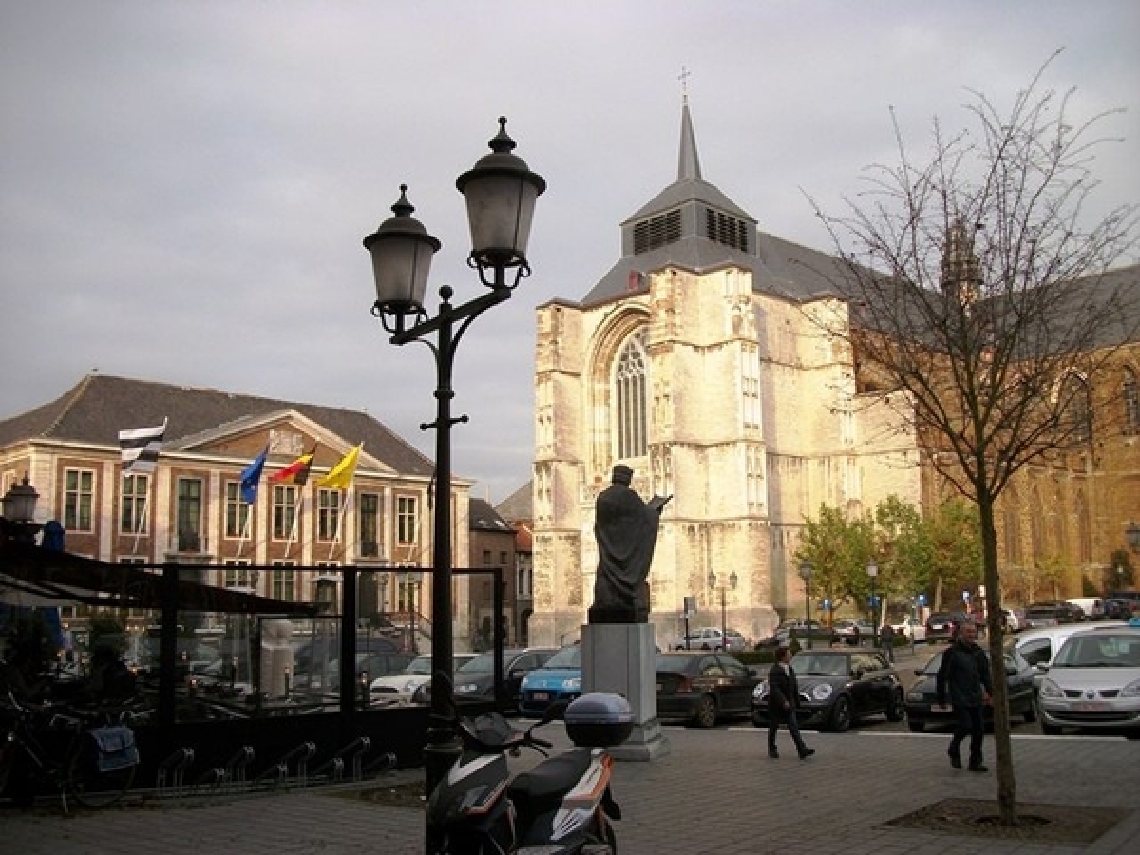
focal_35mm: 32
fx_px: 1054
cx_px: 570
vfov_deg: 44.2
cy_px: 428
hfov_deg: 56.8
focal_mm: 5.7
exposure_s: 1/500
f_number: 2.9
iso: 80
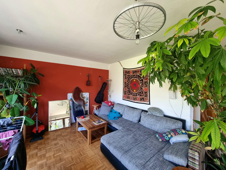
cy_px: 85
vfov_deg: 89.9
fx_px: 85
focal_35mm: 13
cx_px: 113
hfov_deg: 106.2
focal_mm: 2.2
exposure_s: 1/50
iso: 200
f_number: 2.2
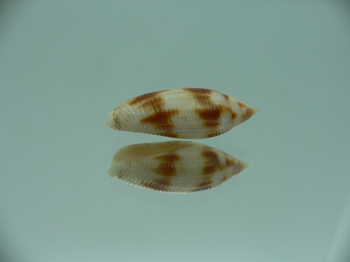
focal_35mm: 35
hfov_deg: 52.6
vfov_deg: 40.7
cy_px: 131
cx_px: 175
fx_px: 354
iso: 80
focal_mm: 4.6
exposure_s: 1/80
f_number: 2.8
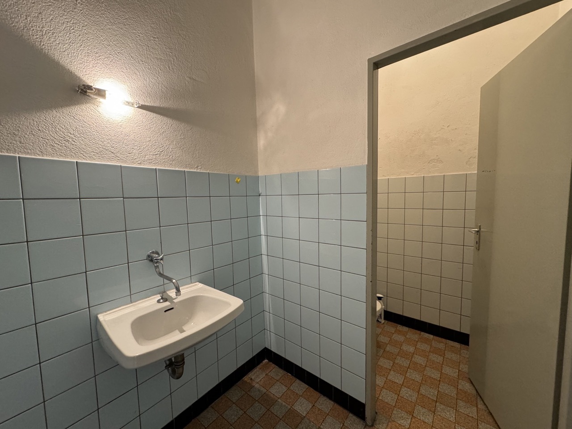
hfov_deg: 102.1
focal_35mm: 14
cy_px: 214
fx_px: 231
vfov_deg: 85.7
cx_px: 286
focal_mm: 2.22
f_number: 2.2
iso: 250
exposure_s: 1/50
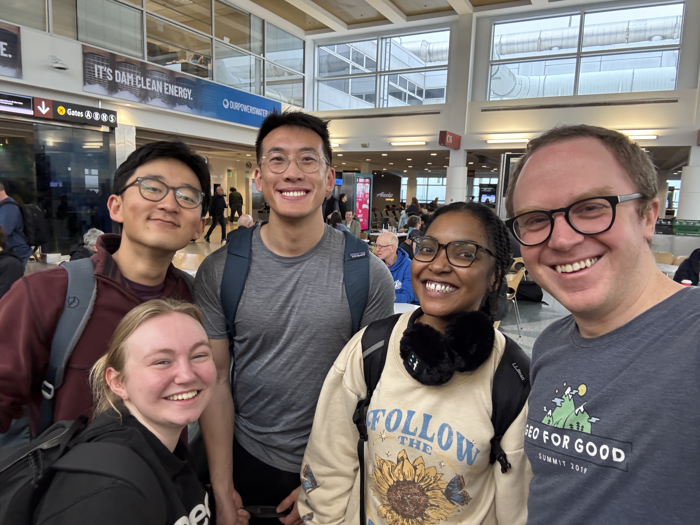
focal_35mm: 23
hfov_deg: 73.9
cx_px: 350
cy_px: 262
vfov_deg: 58.9
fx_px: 465
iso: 250
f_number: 1.9
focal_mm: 2.69
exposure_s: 1/60
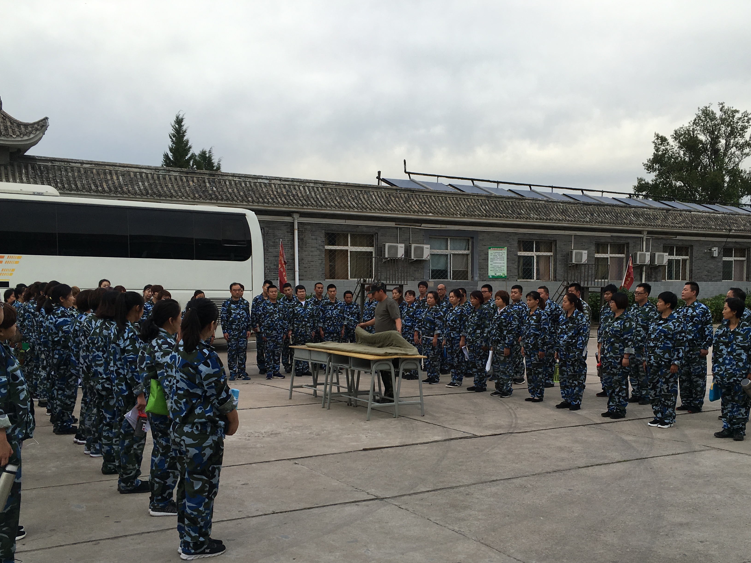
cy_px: 346
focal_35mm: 36
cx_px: 417
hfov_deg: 51.3
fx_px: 781
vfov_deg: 39.4
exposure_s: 1/267
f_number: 2.2
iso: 25
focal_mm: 4.15
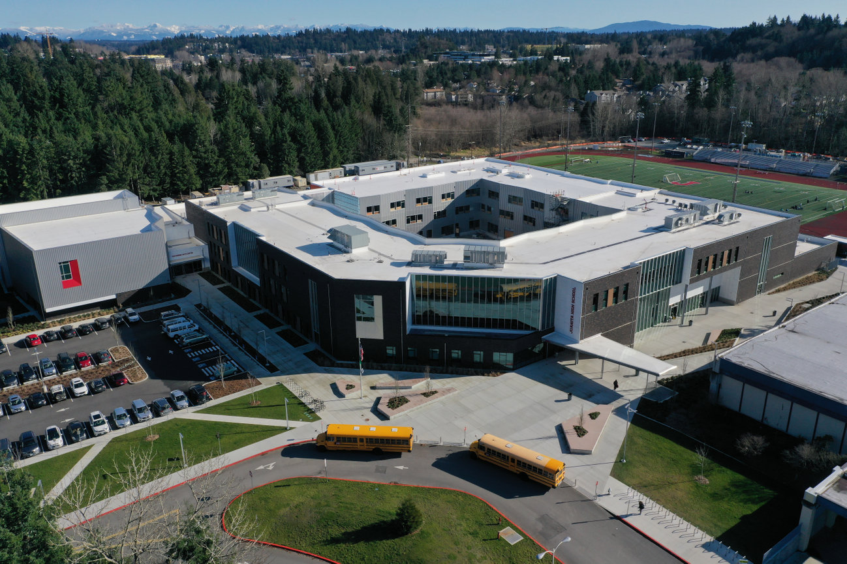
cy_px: 282
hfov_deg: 65.5
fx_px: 659
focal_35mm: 28
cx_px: 424
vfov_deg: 46.4
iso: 100
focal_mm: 10.26
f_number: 6.3
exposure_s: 1/640
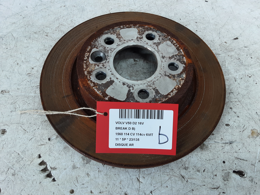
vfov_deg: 51.4
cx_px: 130
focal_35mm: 27
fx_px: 203
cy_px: 98
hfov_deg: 65.3
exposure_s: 1/50
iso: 50
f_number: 1.9
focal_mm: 2.91
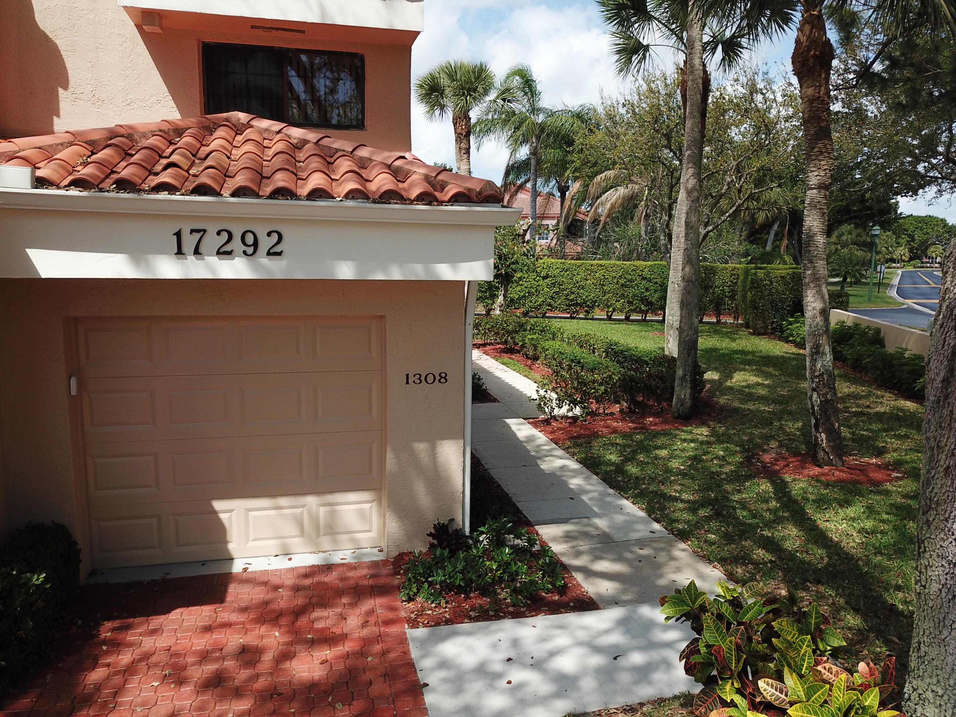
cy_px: 358
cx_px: 478
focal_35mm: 26
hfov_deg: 67.3
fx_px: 718
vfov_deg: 53.1
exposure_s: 1/1188
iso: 100
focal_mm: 4.73
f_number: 2.2
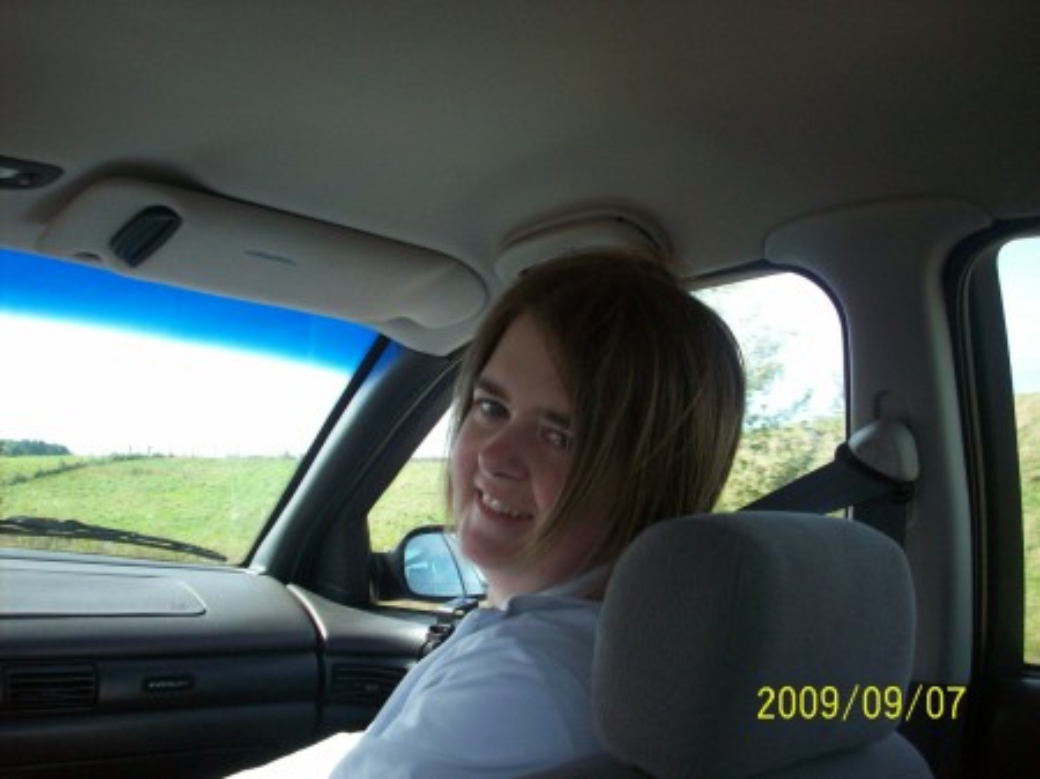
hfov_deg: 50.2
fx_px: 1111
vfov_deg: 38.6
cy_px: 390
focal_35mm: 37
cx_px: 520
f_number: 2.8
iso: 80
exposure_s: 1/319
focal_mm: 6.2
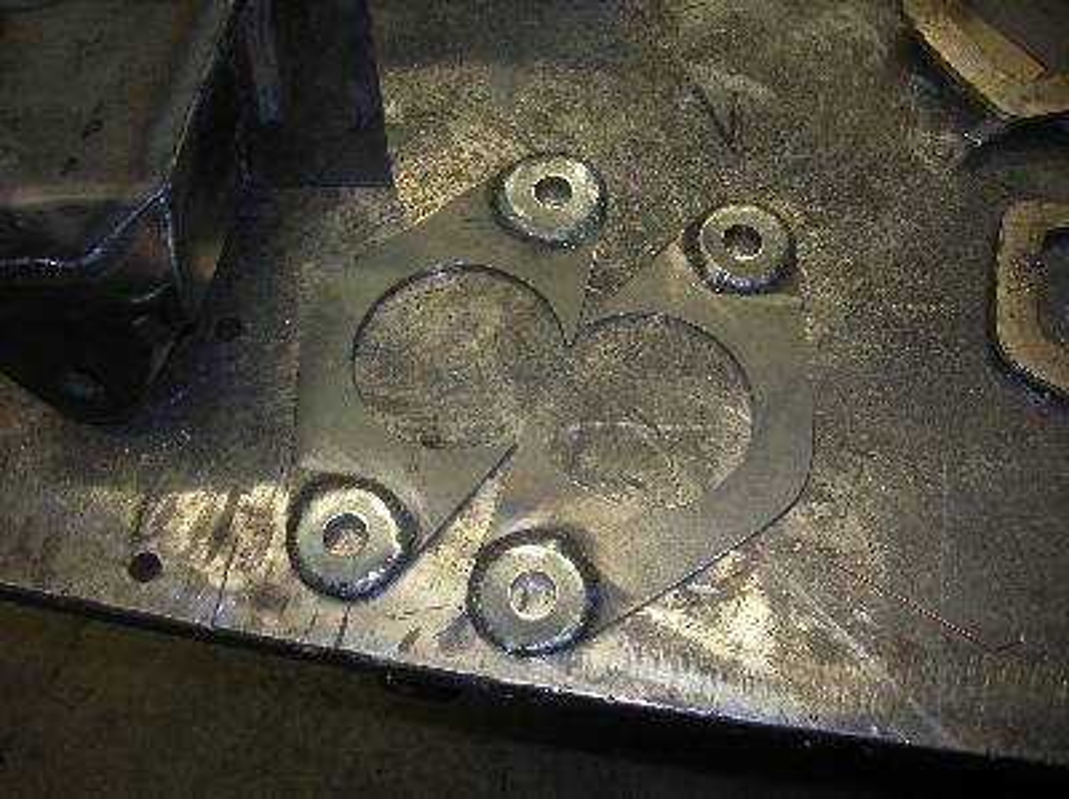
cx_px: 534
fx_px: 1080
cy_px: 400
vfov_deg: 40.6
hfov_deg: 52.7
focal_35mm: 35
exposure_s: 1/46
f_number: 2.8
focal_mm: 5.8
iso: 50
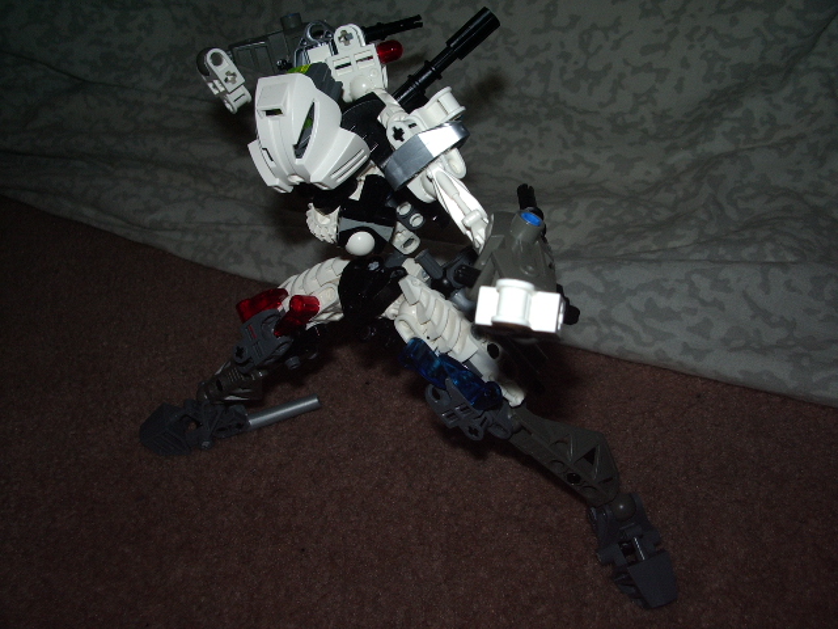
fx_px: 847
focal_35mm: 35
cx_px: 419
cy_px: 314
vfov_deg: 40.7
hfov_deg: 52.6
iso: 100
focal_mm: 5.8
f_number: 4.3
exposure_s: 1/40
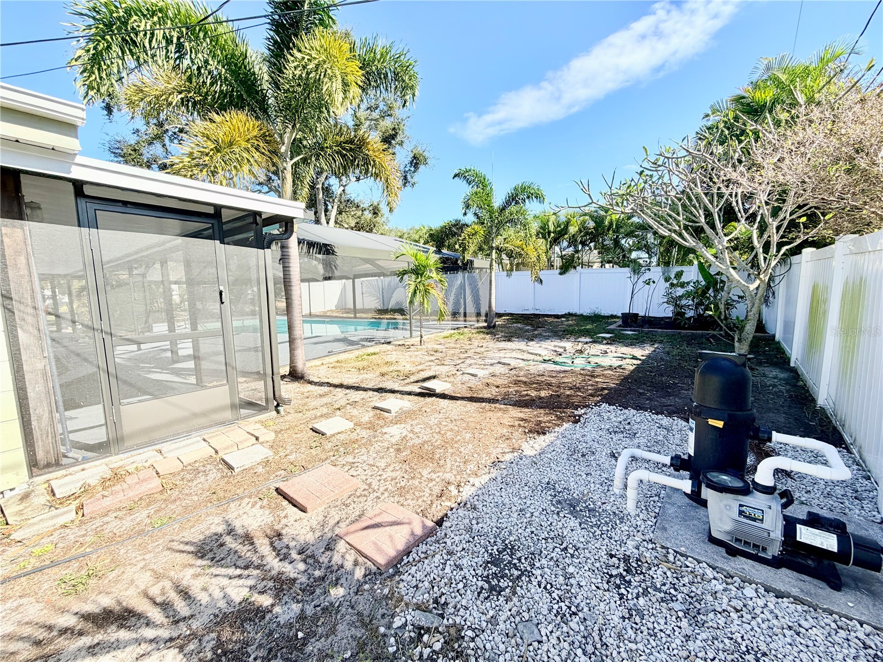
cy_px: 331
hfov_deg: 102.1
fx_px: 357
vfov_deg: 85.7
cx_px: 442
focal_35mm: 14
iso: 32
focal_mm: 2.22
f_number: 2.2
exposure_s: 1/770
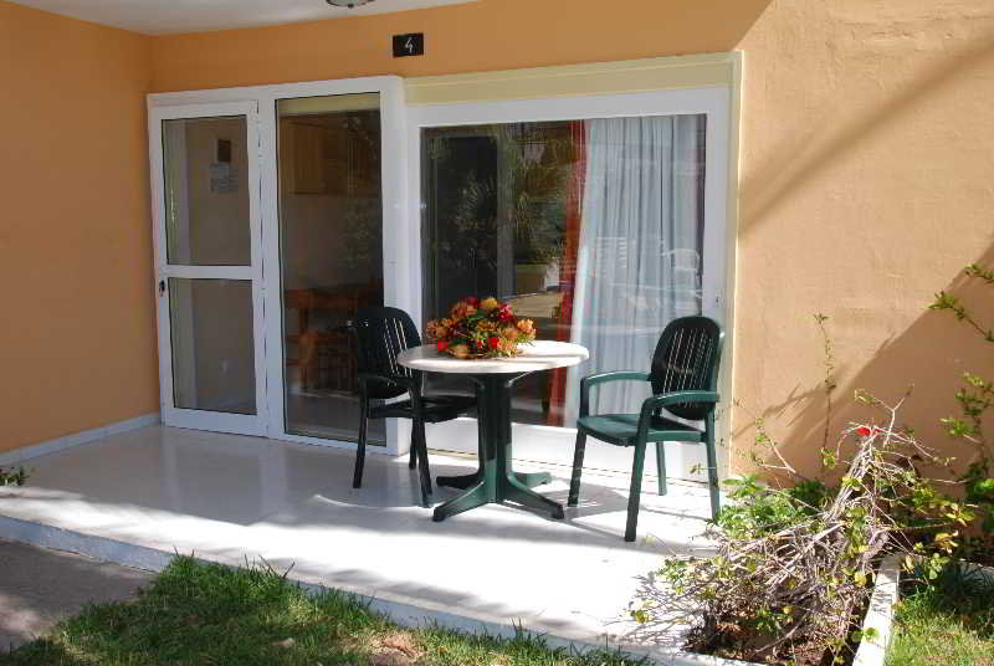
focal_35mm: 36
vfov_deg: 37.0
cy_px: 333
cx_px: 497
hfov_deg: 53.1
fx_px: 995
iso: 250
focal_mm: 24
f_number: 14
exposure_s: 1/100
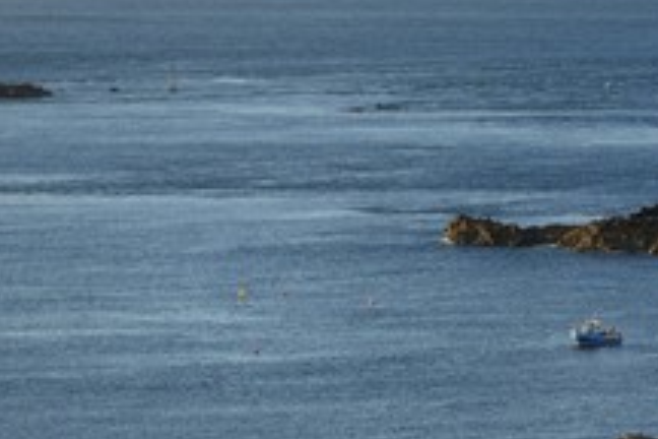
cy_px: 192
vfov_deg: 4.5
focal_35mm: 307
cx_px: 221
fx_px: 5610
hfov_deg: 6.7
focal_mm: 105
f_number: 9
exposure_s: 1/50
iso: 100
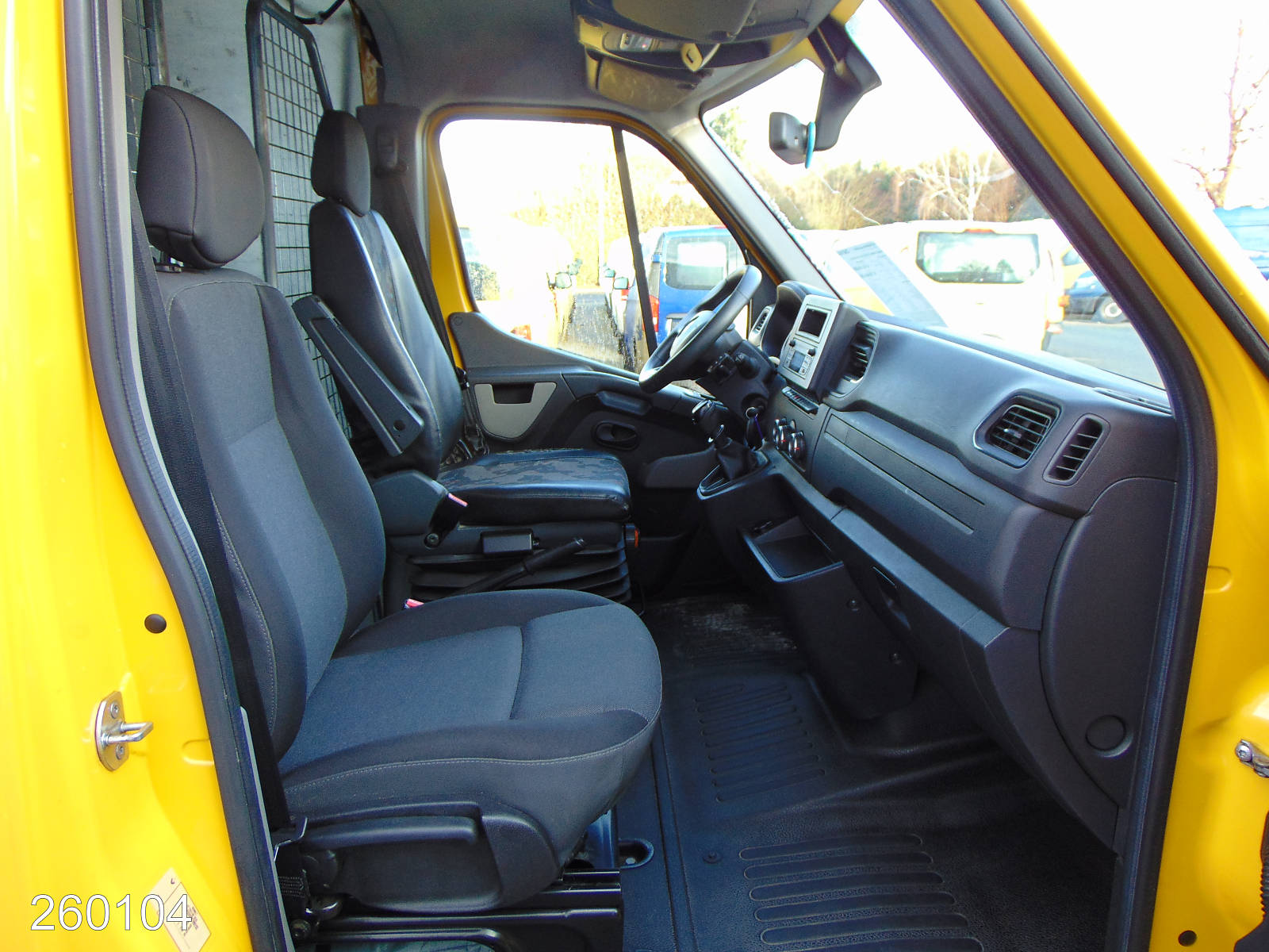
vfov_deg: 54.9
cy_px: 476
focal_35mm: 25
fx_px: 916
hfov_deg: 69.4
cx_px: 634
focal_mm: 4.5
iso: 100
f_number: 3
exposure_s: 1/30
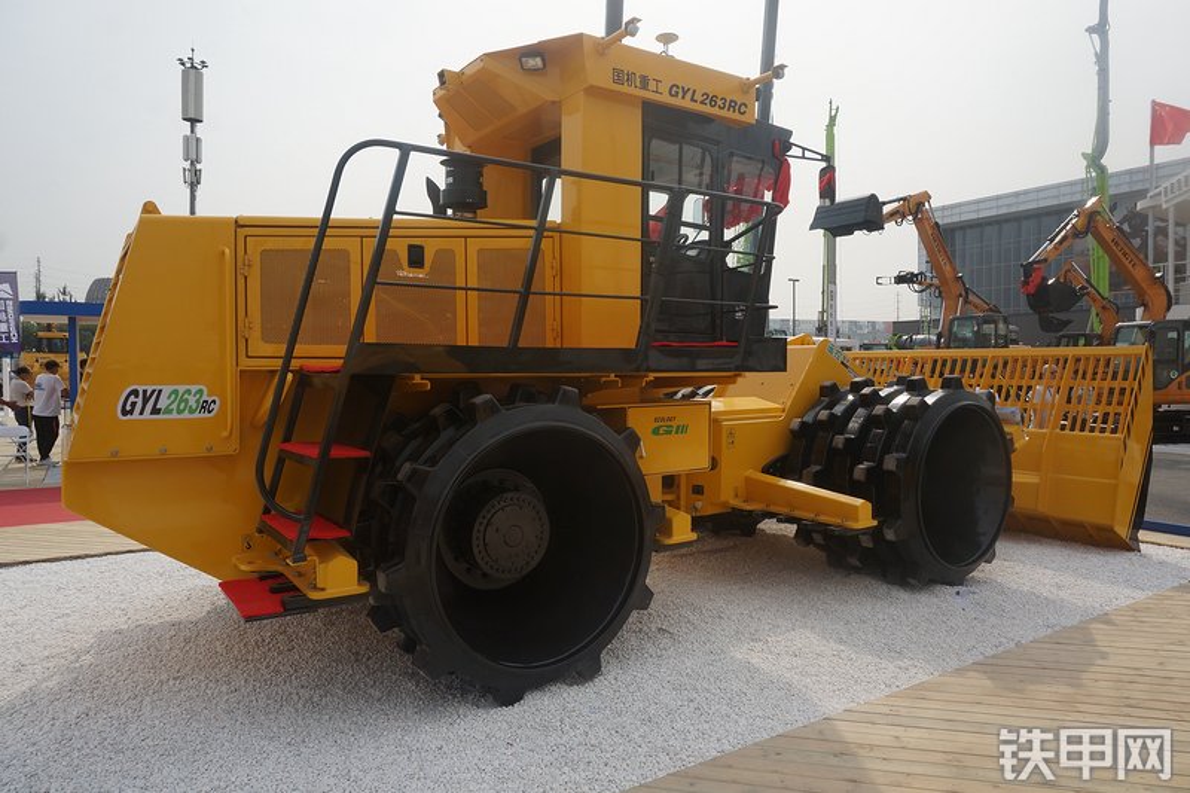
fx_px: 793
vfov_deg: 53.1
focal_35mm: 24
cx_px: 595
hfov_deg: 73.8
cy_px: 396
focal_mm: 16
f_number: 9
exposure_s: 1/250
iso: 100
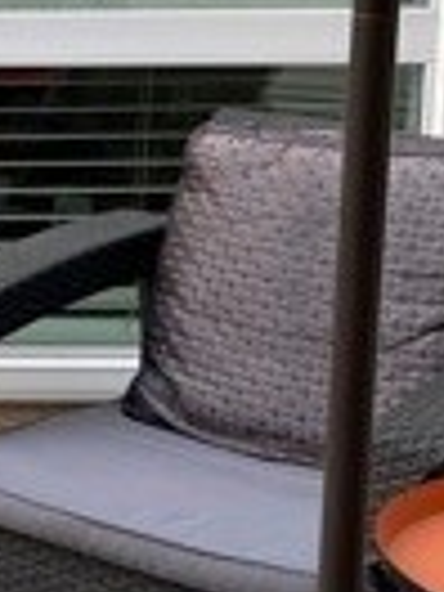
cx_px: -466
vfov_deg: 15.5
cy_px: 112
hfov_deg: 10.7
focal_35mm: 126
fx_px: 2155
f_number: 1.6
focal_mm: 5.1
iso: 32
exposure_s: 1/331
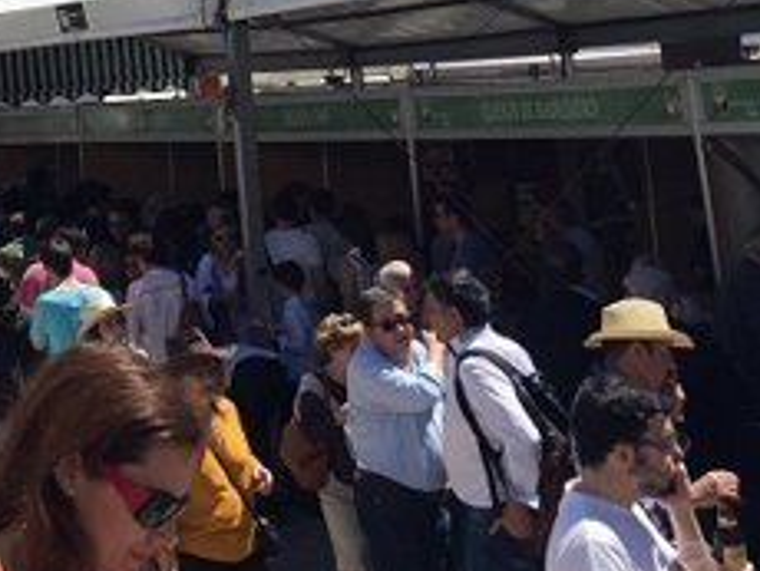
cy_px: -195
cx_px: -208
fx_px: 1912
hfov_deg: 20.6
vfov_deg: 16.0
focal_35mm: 87
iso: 32
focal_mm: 4.15
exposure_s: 1/2198
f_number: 2.2
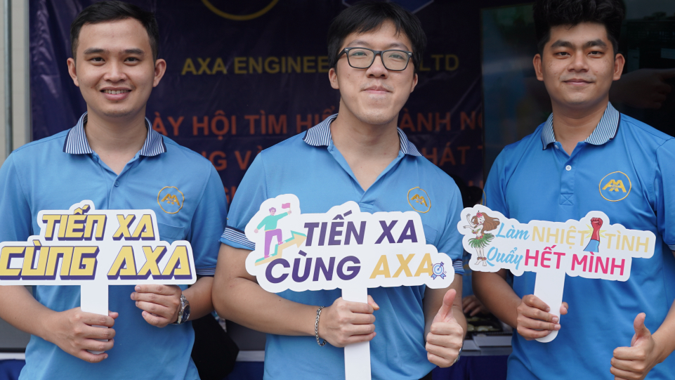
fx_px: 859
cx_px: 341
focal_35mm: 48
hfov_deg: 42.9
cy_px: 183
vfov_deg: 24.9
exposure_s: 1/500
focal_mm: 29
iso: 160
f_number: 4
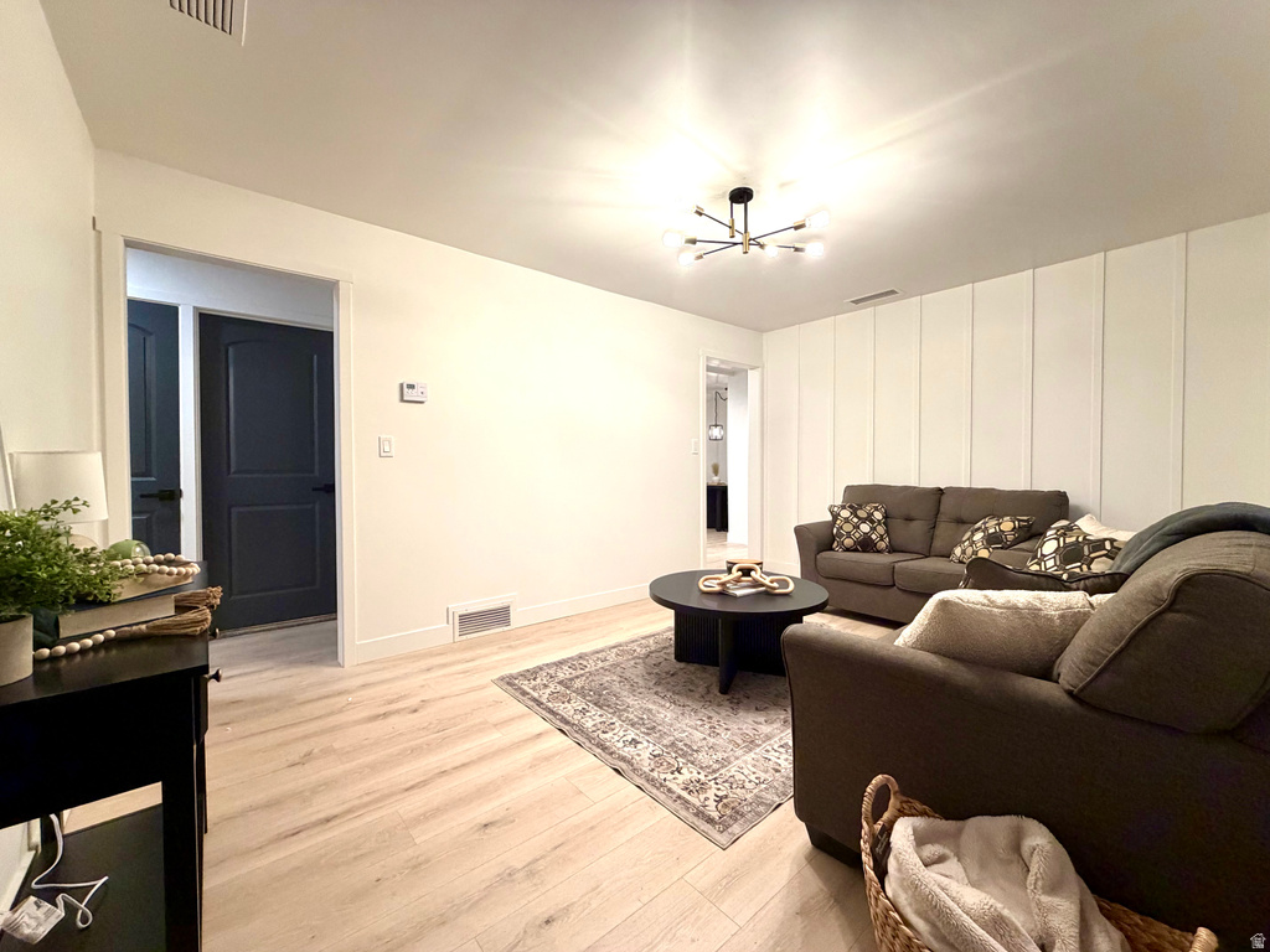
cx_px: 635
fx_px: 514
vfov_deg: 85.7
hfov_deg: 102.1
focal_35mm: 14
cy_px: 476
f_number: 2.2
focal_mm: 2.22
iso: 320
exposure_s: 1/120
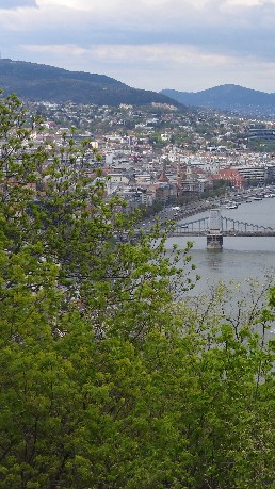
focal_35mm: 114
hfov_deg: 10.3
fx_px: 1479
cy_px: 194
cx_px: 402
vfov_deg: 18.8
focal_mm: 10.7
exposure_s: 1/640
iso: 100
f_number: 4.2
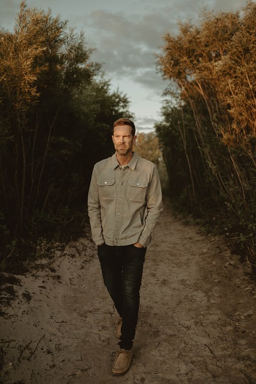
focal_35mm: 35
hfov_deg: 37.9
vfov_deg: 54.4
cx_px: 128
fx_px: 373
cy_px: 192
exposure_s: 1/250
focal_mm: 35
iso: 100
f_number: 2.2
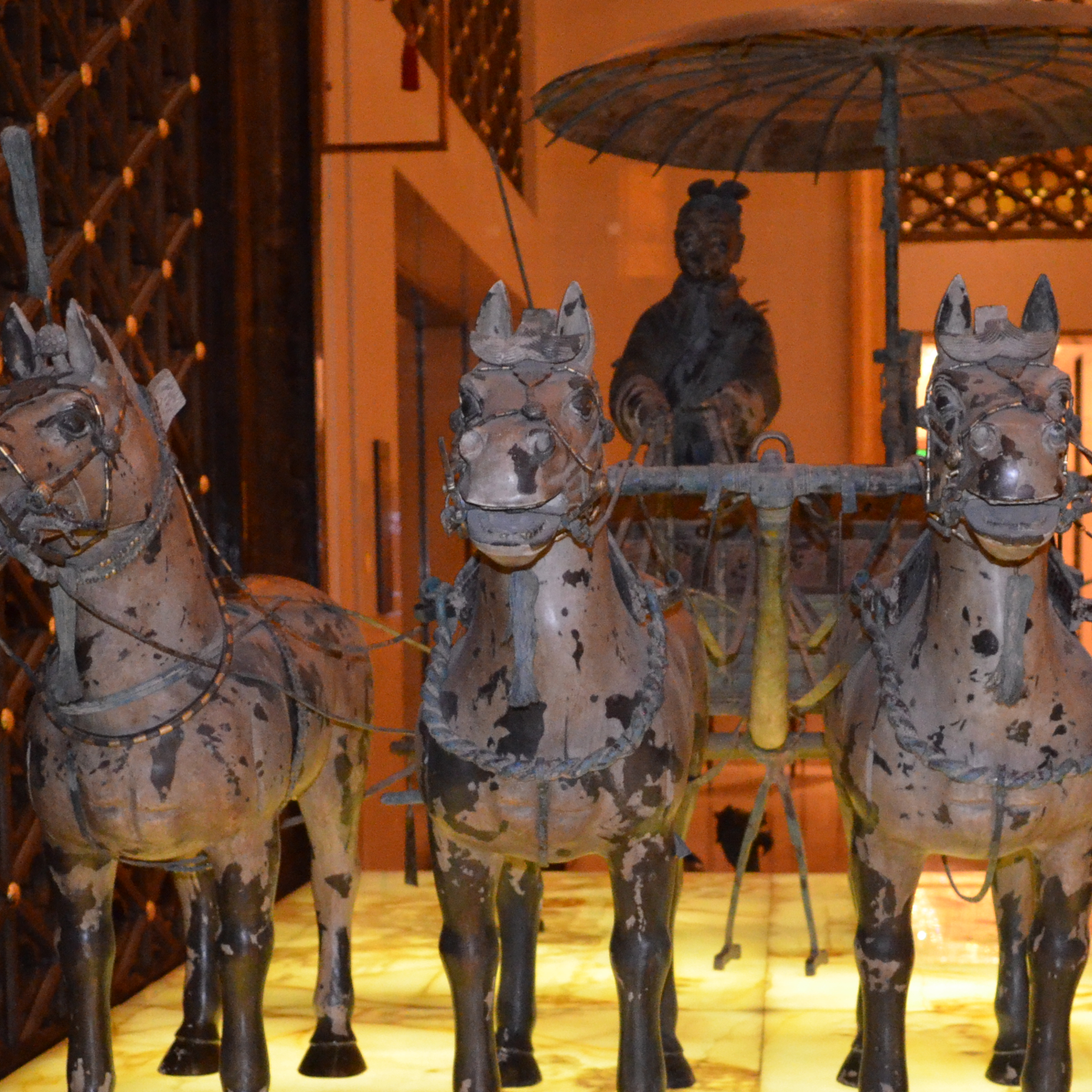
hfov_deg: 30.0
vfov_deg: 29.7
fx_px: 2034
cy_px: 775
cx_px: 657
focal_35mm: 57
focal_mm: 18
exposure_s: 1/60
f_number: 3.5
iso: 3200
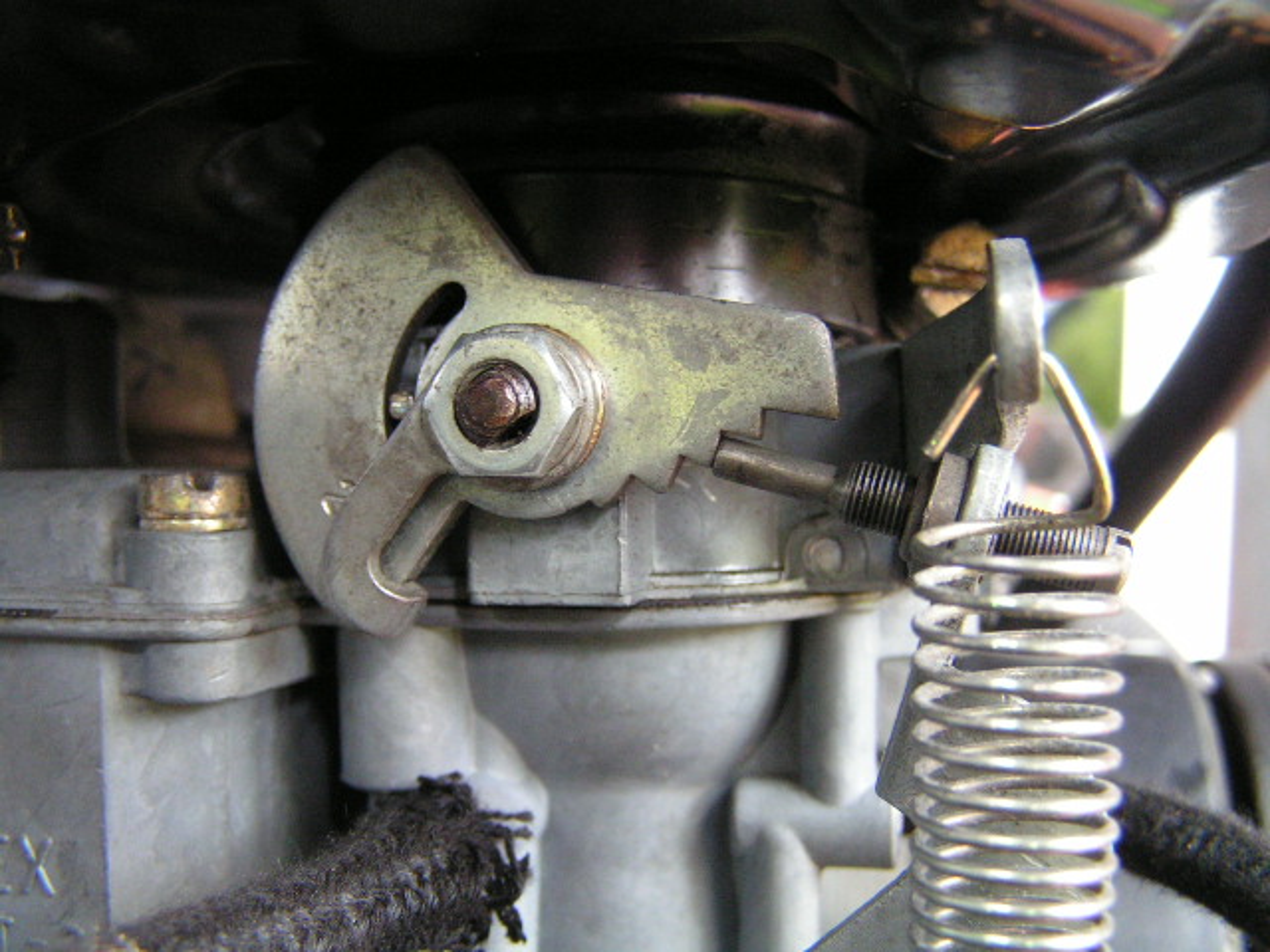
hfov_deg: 49.0
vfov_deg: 37.7
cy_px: 476
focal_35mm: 38
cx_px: 635
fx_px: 1394
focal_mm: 6.3
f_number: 2.8
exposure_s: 1/25
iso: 200
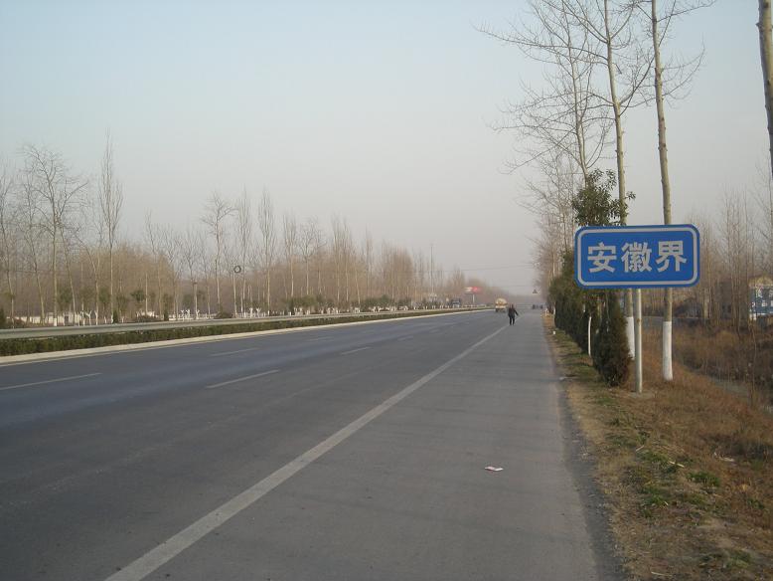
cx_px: 386
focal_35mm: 54
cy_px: 290
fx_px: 1206
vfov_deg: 27.0
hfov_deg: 35.5
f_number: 3.3
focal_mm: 8.8
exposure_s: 1/195
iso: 50
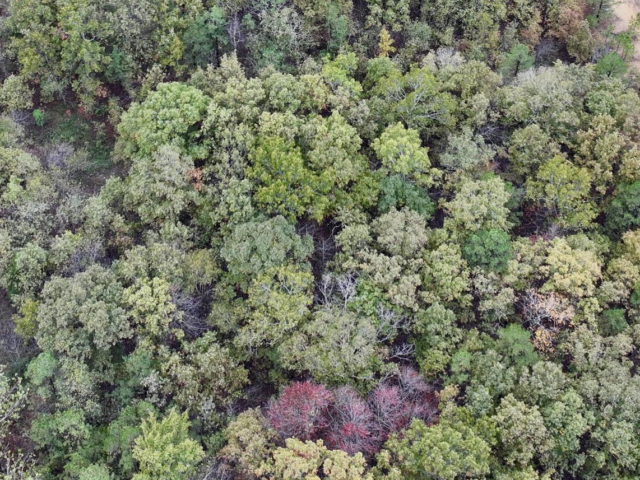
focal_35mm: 63
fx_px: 1165
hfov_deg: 30.7
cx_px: 299
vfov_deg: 22.4
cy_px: 1
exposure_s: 1/60
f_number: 2.8
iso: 100
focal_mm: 12.29
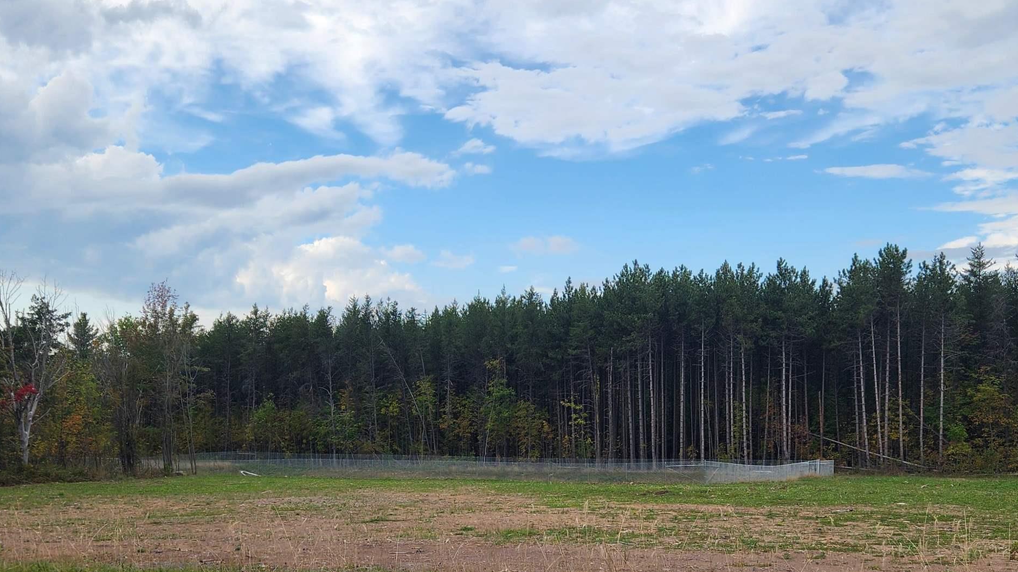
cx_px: 518
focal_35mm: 41
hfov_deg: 49.4
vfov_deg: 28.7
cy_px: 398
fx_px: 1107
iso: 20
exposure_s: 1/799
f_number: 1.8
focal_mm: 5.4
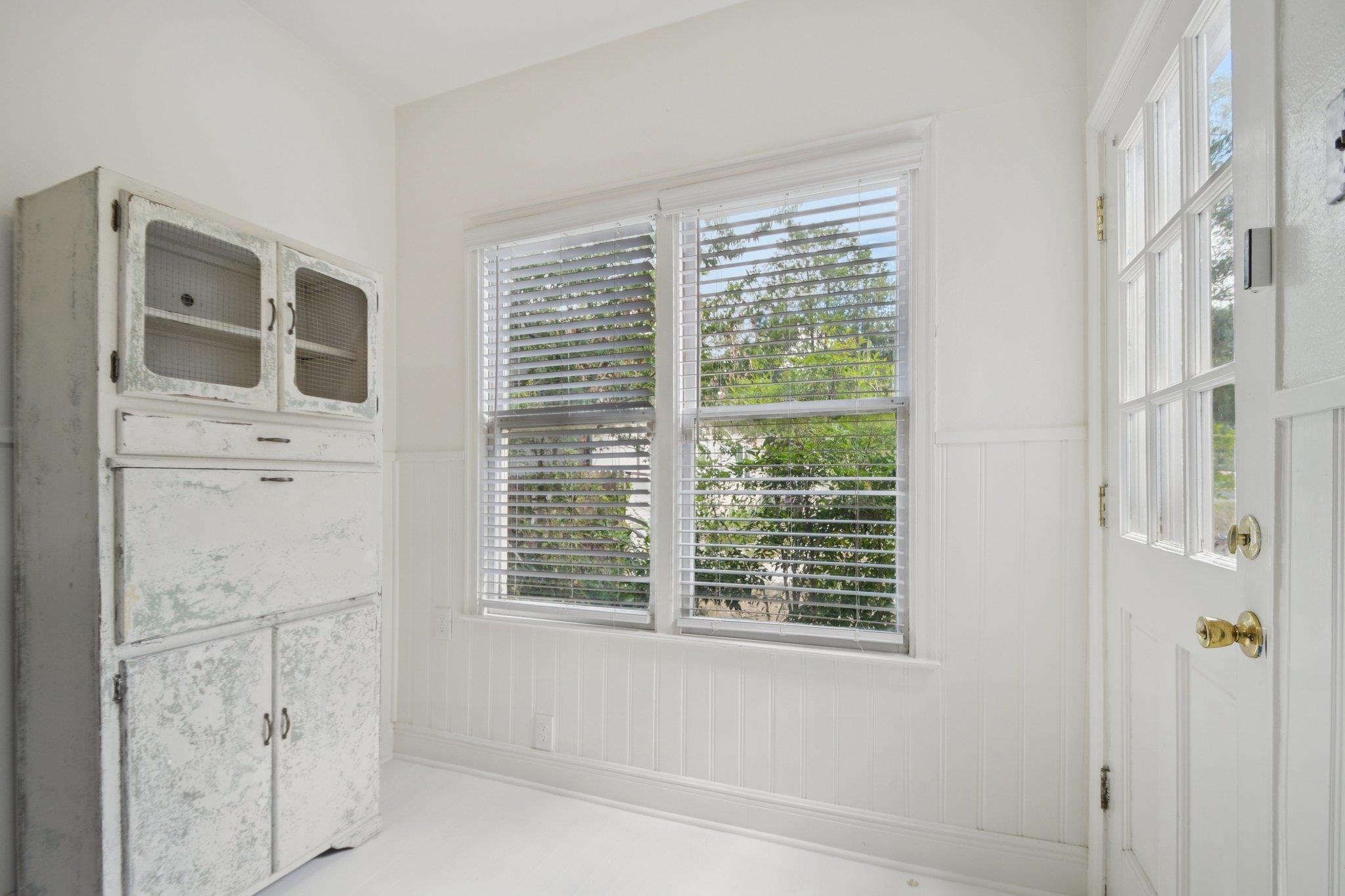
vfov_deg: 77.3
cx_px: 672
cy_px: 448
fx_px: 560
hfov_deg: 100.4
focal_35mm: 15
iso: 400
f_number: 8
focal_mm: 10
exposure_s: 1/50
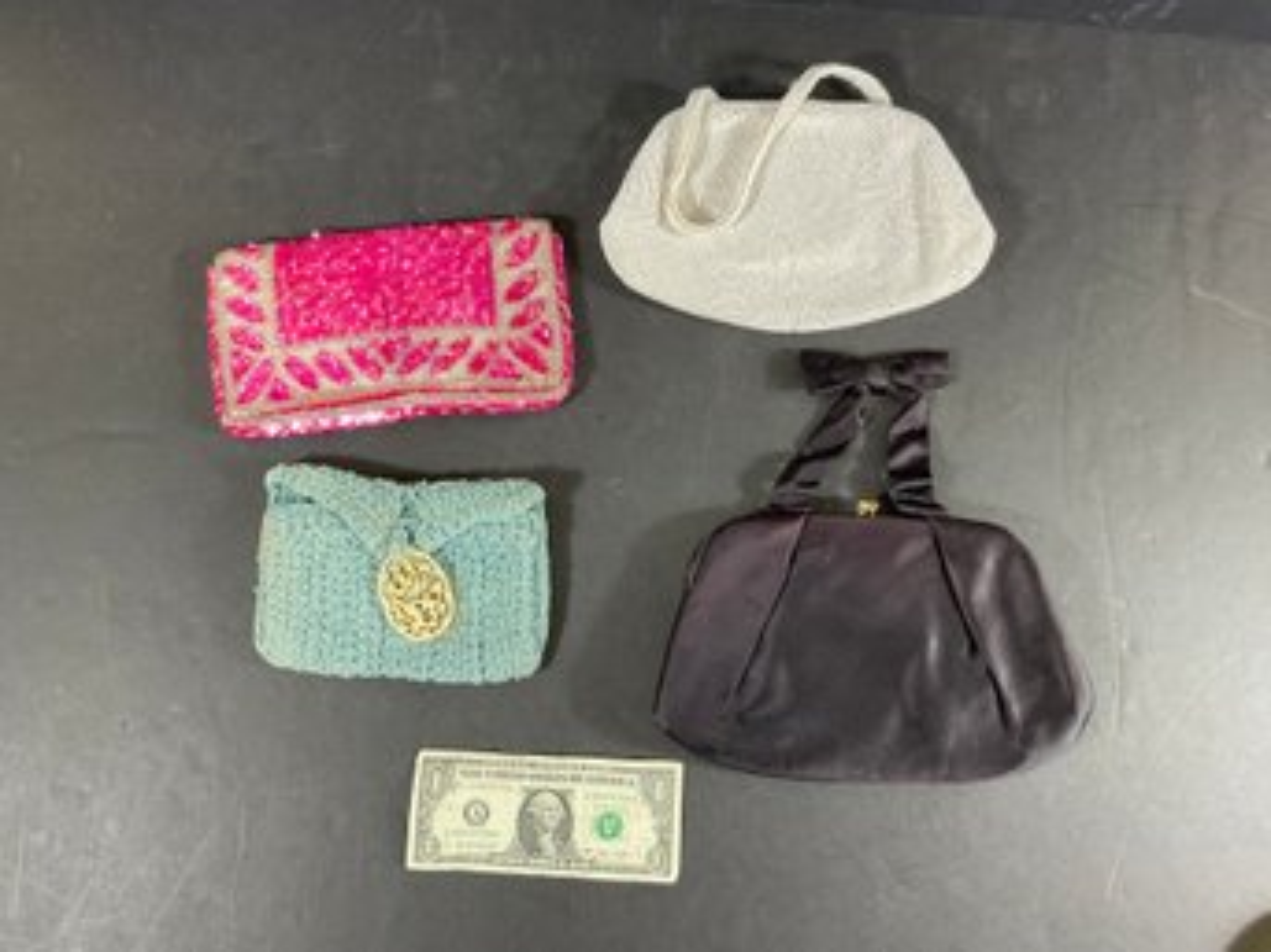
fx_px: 1064
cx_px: 636
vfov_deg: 48.2
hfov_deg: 61.7
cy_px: 476
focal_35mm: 29
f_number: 1.8
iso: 50
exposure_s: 1/60
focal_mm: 3
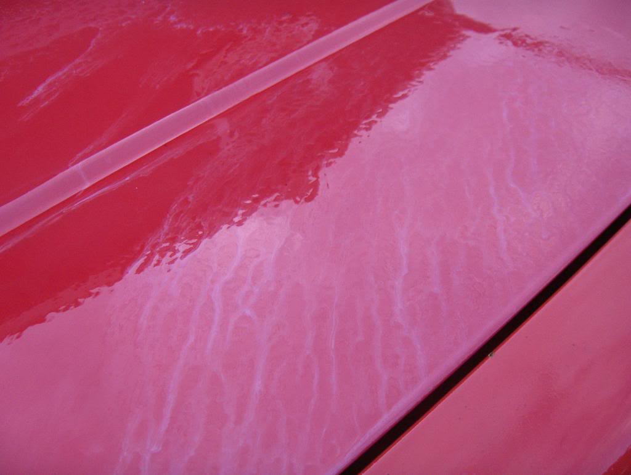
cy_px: 238
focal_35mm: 39
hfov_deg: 47.8
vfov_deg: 36.9
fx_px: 712
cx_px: 316
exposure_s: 1/67.4
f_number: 2.8
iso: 200
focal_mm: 8
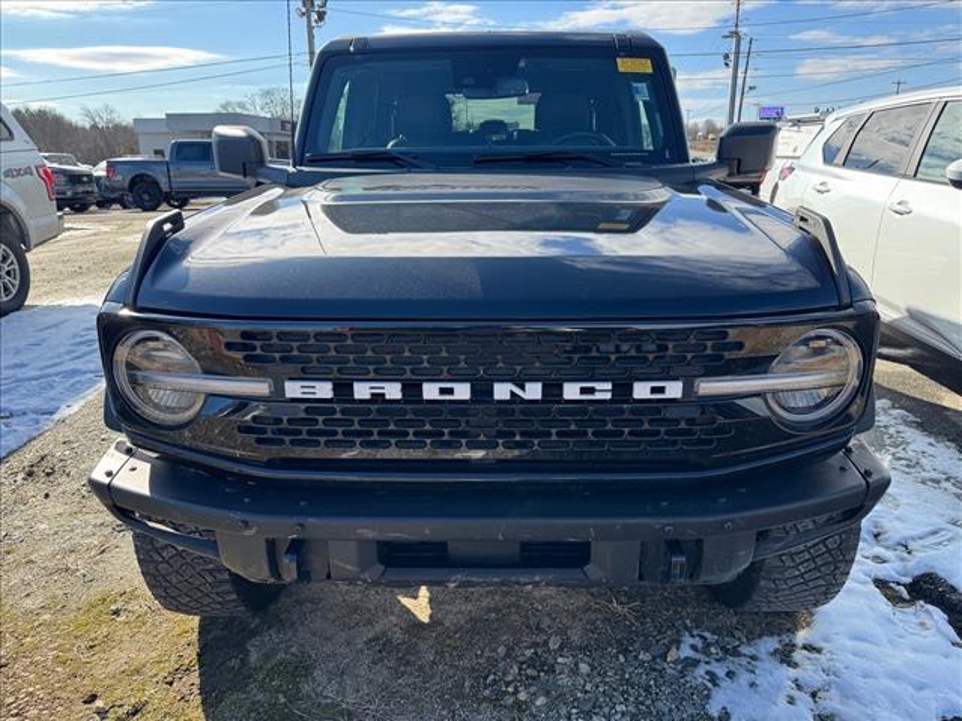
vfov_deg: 56.8
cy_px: 360
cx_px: 481
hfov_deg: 71.6
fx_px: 667
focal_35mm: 24
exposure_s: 1/1215
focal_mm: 6.76
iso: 80
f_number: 1.78
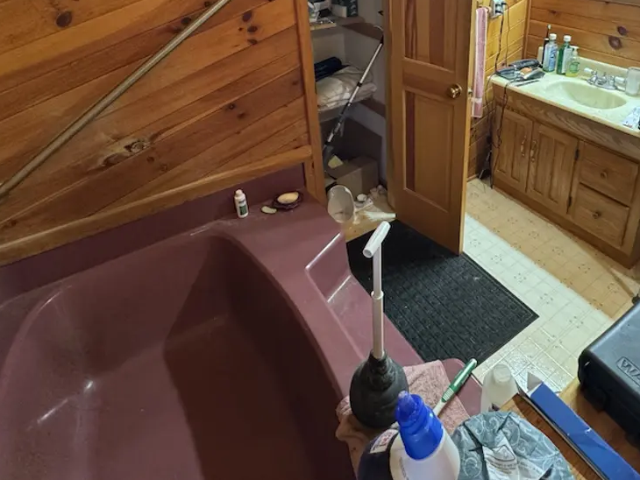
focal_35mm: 23
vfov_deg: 54.4
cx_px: 405
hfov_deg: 72.5
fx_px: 425
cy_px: 88
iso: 640
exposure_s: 1/60
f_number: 2.2
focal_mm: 2.22
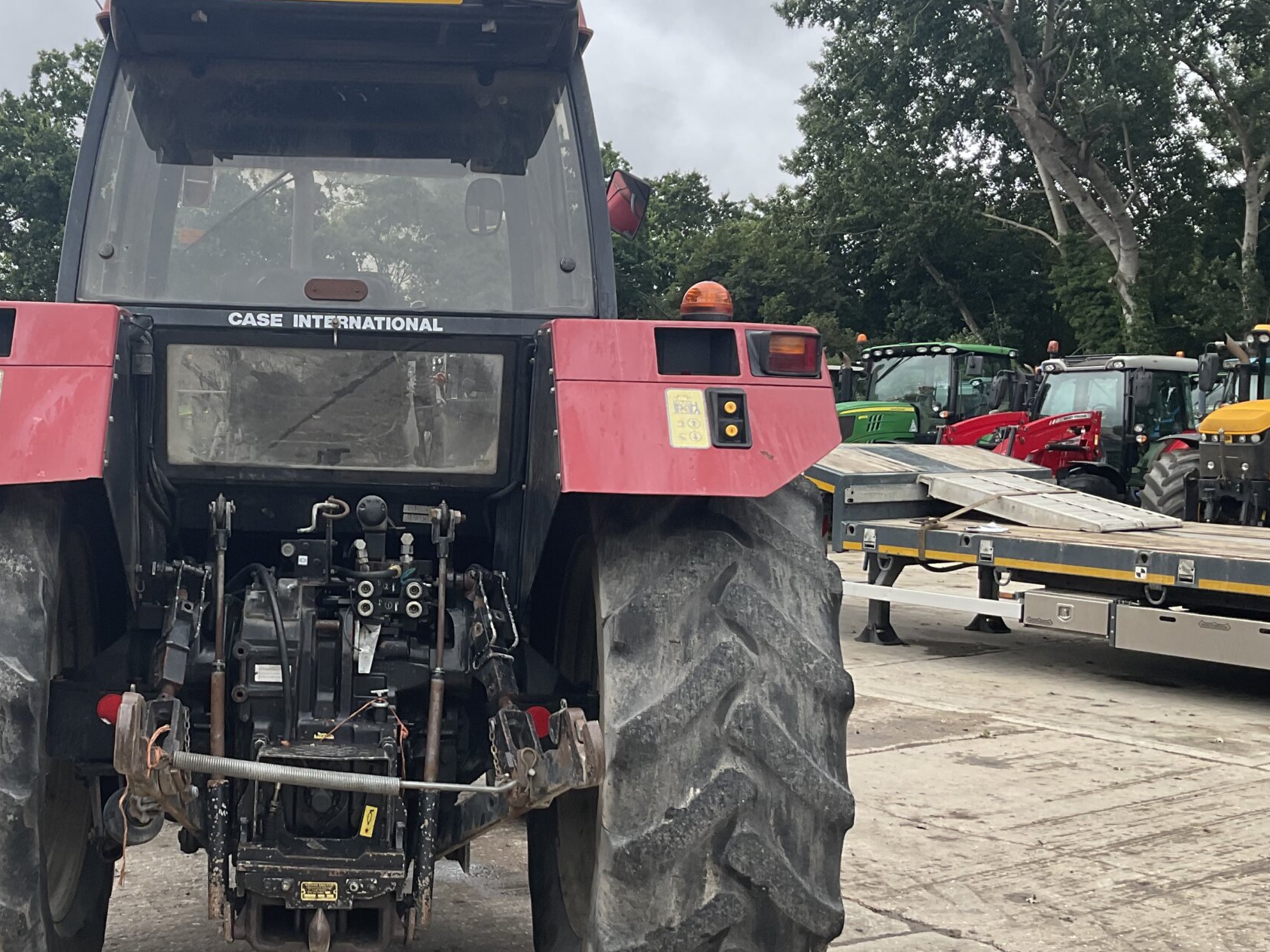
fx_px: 1614
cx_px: 345
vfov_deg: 32.8
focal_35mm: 44
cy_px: 540
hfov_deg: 41.9
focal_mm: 3
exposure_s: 1/519
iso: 16
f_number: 1.8
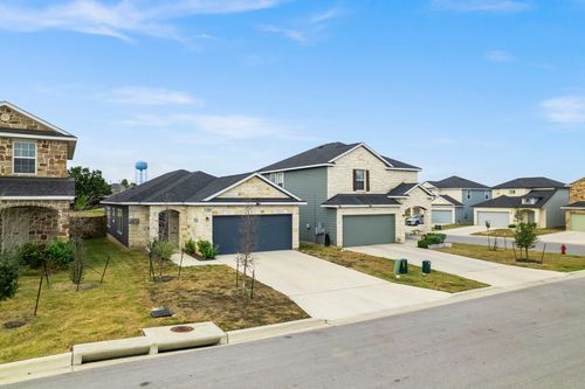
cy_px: 194
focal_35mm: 22
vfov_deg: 57.2
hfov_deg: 78.6
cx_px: 292
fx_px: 357
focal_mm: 8.38
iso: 120
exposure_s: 1/60
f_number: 2.8
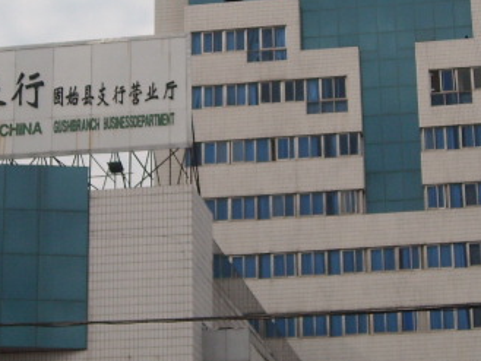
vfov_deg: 13.5
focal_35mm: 109
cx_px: 260
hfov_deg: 18.0
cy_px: 91
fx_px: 1515
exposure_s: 1/209
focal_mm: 5.7
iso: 64
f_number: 5.6
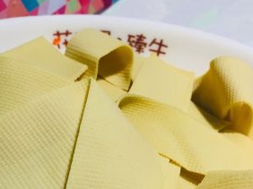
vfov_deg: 20.1
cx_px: 93
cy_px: 166
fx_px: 526
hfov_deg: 27.0
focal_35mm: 72
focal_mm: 4.15
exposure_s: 1/33
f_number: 2.2
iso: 50
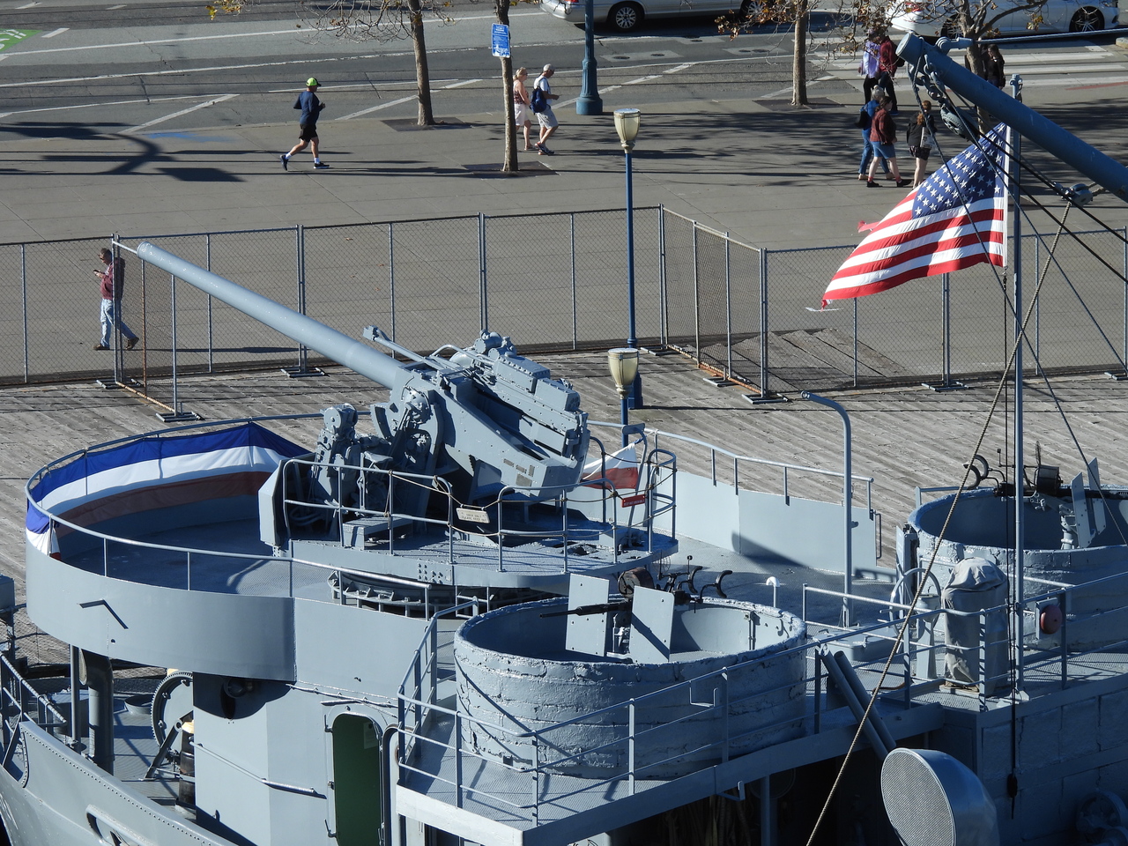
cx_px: 564
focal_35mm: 300
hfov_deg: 6.6
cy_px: 423
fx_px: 9776
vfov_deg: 5.0
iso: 100
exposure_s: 1/640
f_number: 5
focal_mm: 53.5
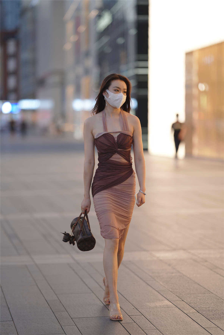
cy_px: 168
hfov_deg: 10.2
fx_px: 1260
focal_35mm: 135
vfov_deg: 15.2
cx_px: 112
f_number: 1.8
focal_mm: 135
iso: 640
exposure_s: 1/400
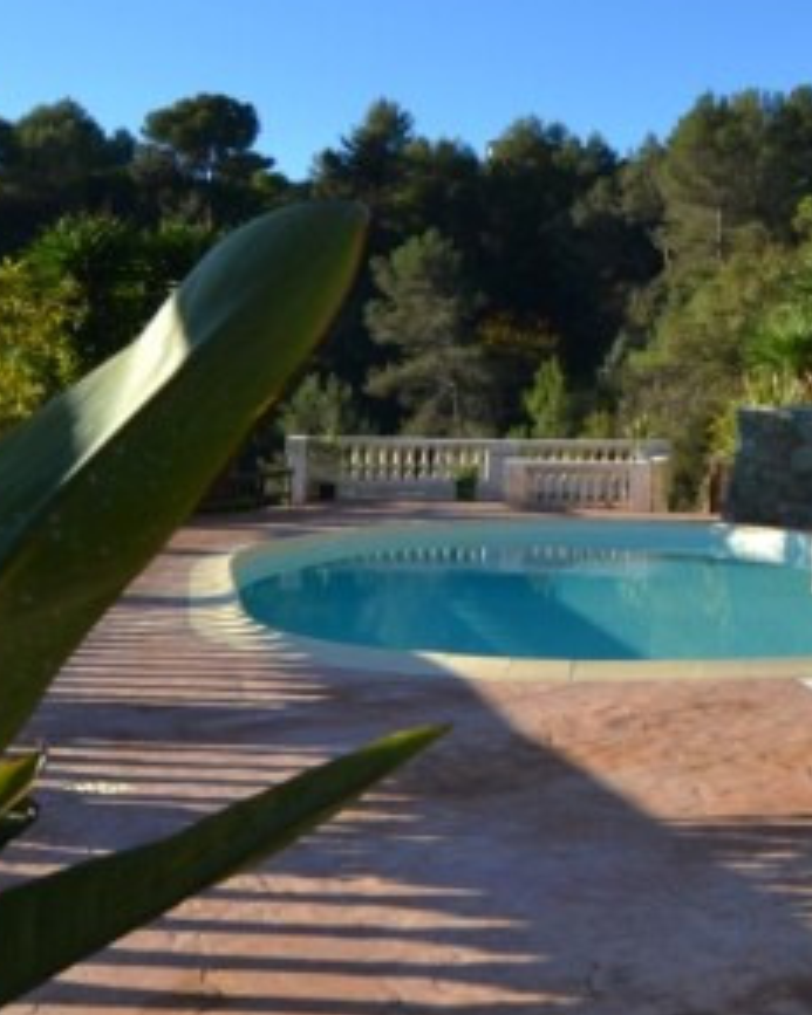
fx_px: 1172
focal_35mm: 39
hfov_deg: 35.0
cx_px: 791
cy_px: 381
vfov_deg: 46.4
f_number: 8
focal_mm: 10
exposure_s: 1/125
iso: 125
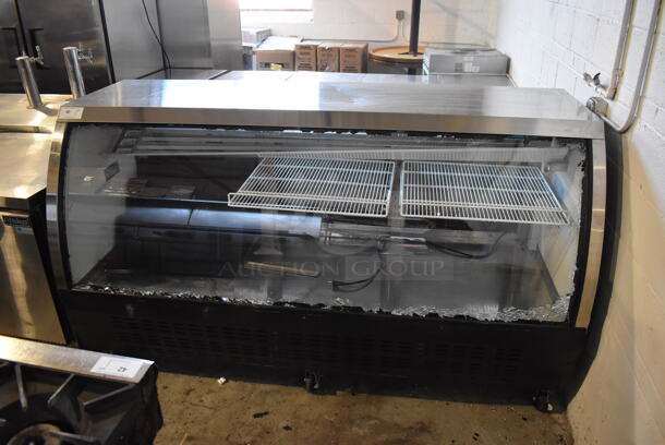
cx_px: 332
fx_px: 499
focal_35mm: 27
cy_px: 222
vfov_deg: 48.0
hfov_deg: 67.3
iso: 2800
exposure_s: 1/125
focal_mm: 18
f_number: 3.5
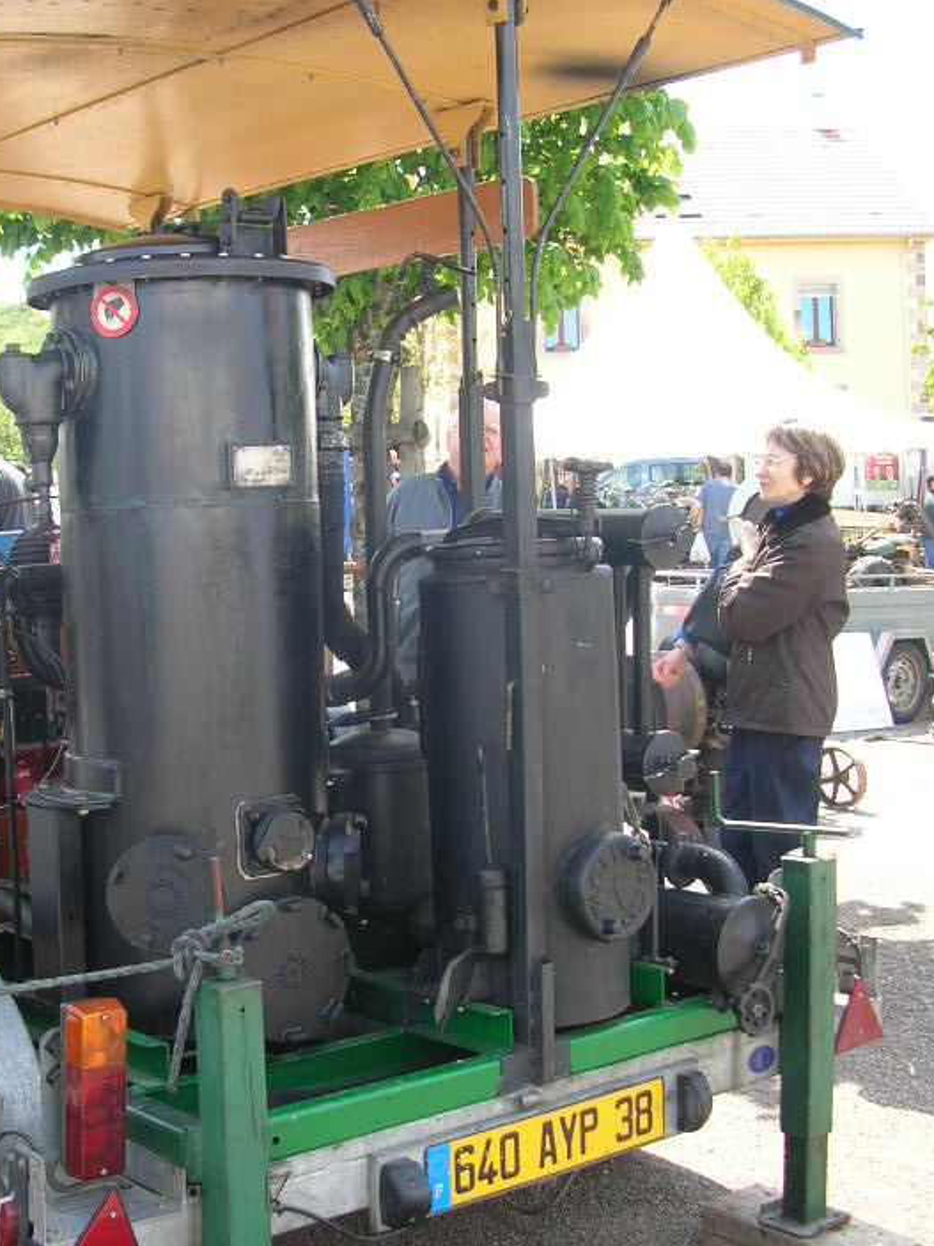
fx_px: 1835
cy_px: 679
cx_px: 287
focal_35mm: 51
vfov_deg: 37.5
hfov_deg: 28.3
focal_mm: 5.8
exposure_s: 1/188
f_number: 2.8
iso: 50
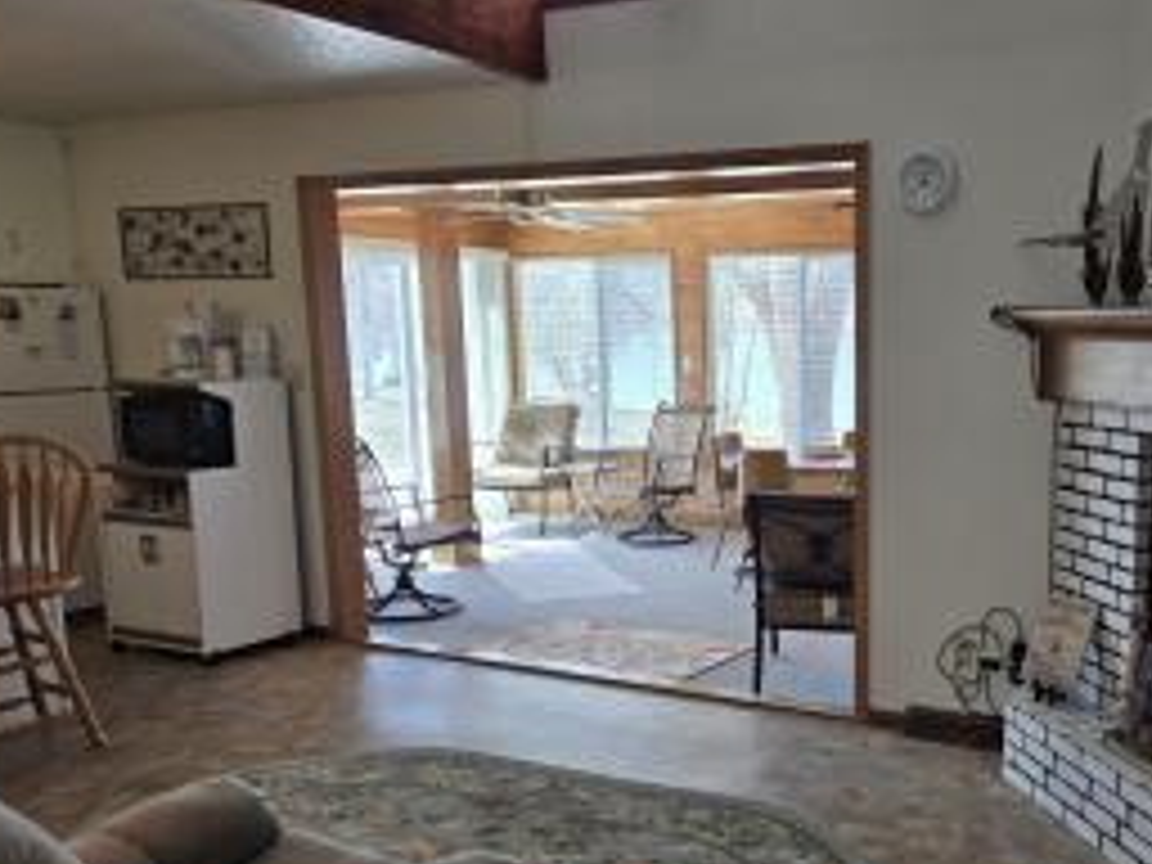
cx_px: 832
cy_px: 526
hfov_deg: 49.7
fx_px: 1198
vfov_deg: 39.5
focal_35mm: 36
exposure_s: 1/120
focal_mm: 5.4
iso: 40
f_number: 1.8
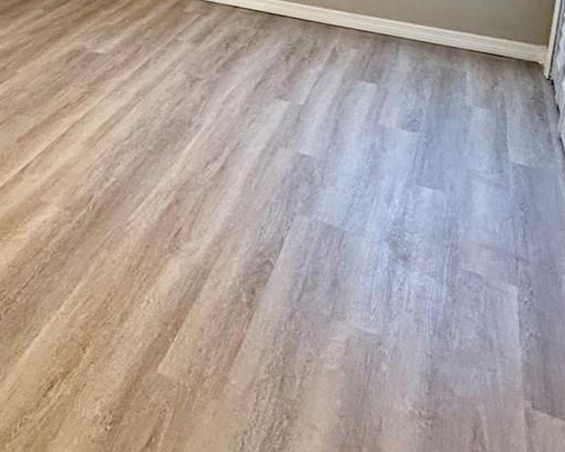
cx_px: 51
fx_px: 719
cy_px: -107
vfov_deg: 29.4
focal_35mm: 43
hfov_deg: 39.6
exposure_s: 1/120
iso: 500
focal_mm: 2.22
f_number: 2.2
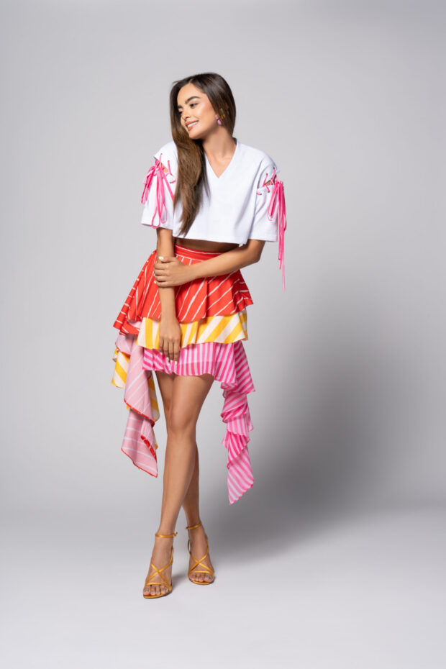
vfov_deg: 35.6
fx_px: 1041
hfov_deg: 24.2
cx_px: 223
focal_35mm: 56
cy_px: 334
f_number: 18
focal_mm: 56
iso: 100
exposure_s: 1/160
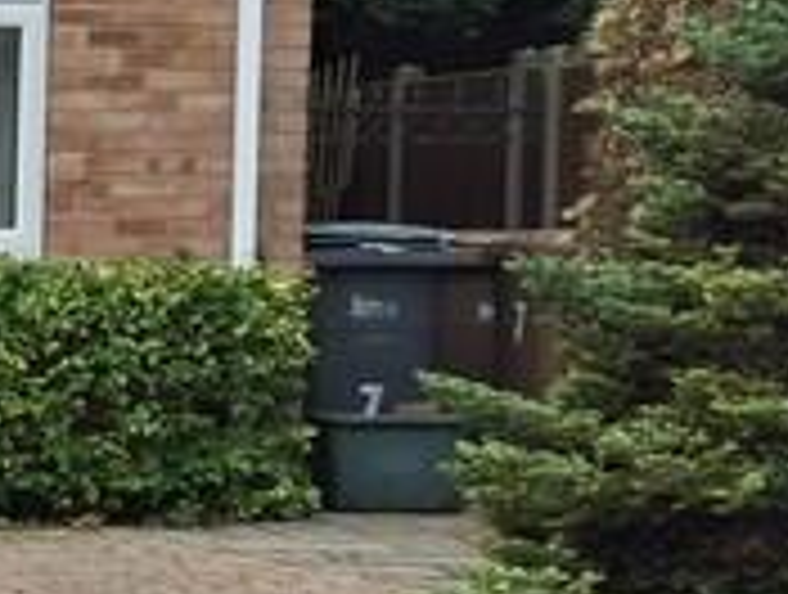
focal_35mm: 146
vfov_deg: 10.2
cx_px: -1274
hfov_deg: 10.8
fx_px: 3330
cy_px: 400
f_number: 1.8
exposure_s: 1/525
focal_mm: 4.69
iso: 25
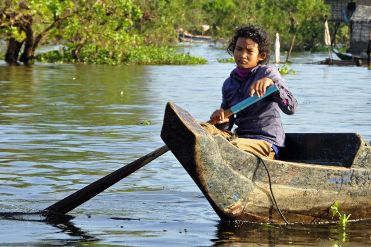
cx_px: 186
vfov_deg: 11.4
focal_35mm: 120
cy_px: 124
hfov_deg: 17.1
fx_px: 1235
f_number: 9
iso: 200
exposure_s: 1/160
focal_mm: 80
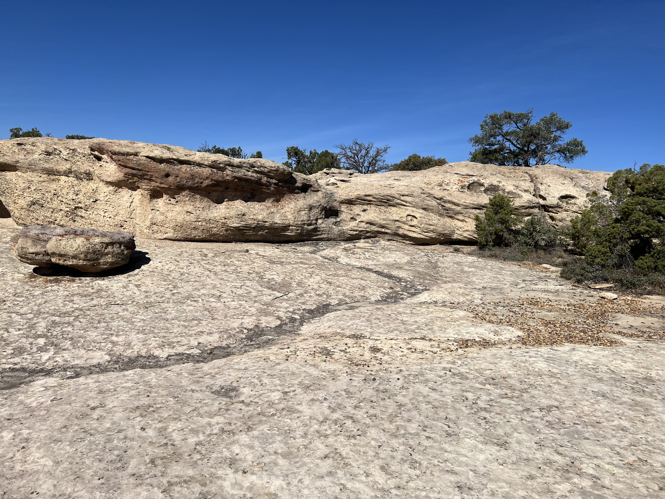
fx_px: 499
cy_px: 250
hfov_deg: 67.3
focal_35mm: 26
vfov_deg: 53.1
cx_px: 332
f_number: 1.5
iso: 50
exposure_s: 1/9434
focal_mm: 5.7
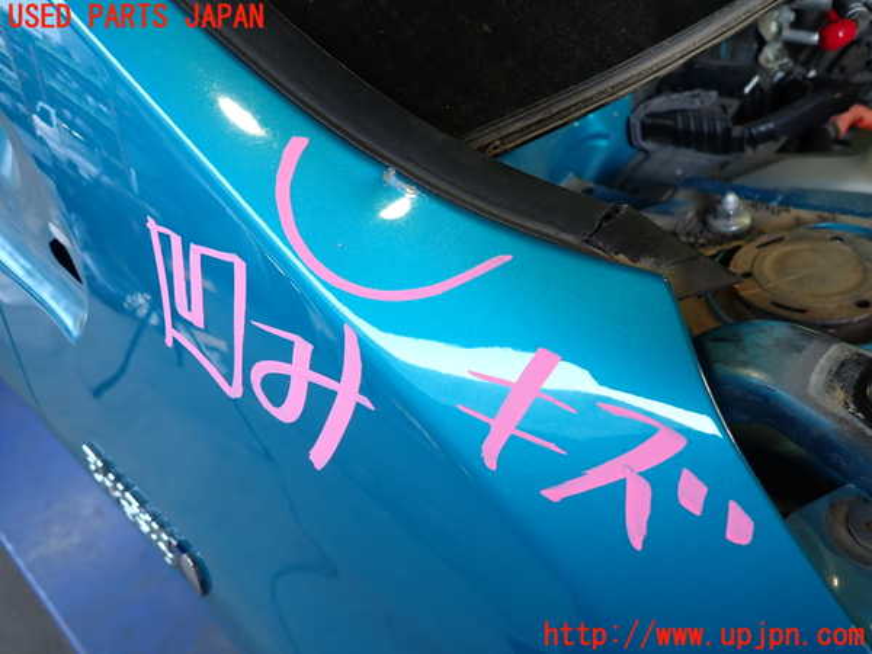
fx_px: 630
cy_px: 327
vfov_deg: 54.9
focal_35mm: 25
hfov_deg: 69.4
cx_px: 436
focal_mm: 4.5
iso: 200
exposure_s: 1/100
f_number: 2
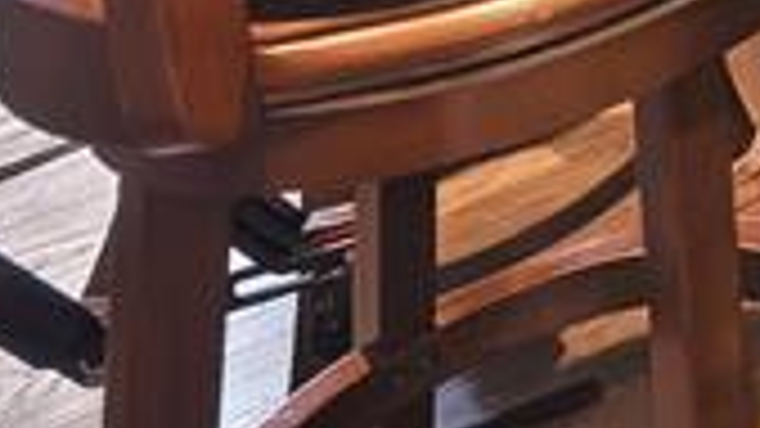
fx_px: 1531
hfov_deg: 14.3
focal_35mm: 76
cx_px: 1920
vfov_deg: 9.7
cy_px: -1025
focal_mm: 12
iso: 640
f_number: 9
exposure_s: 2.5
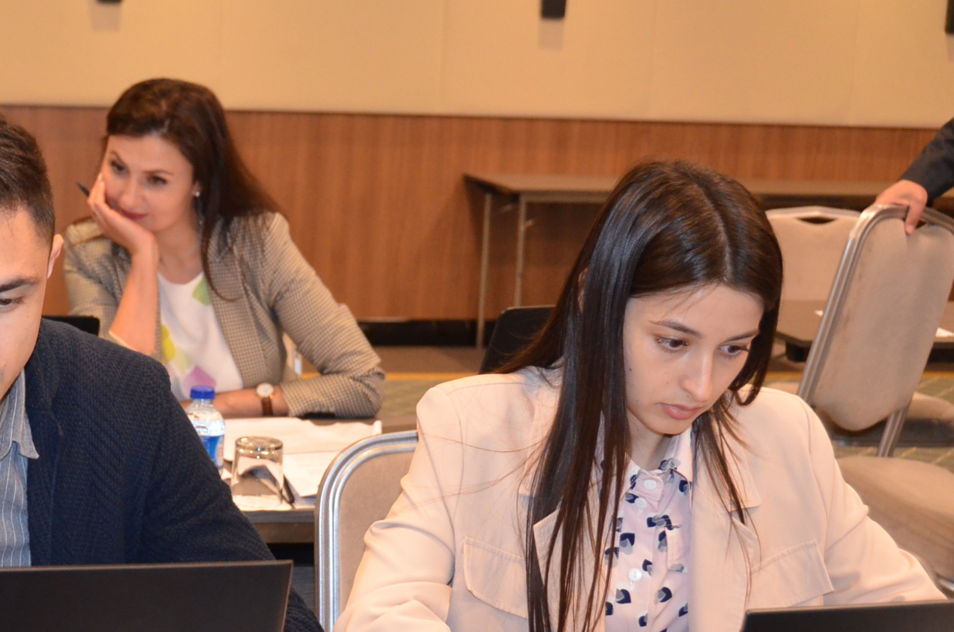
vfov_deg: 19.4
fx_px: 1851
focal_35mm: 70
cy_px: 374
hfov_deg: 28.3
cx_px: 196
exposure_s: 1/60
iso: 2000
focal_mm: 28
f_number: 4
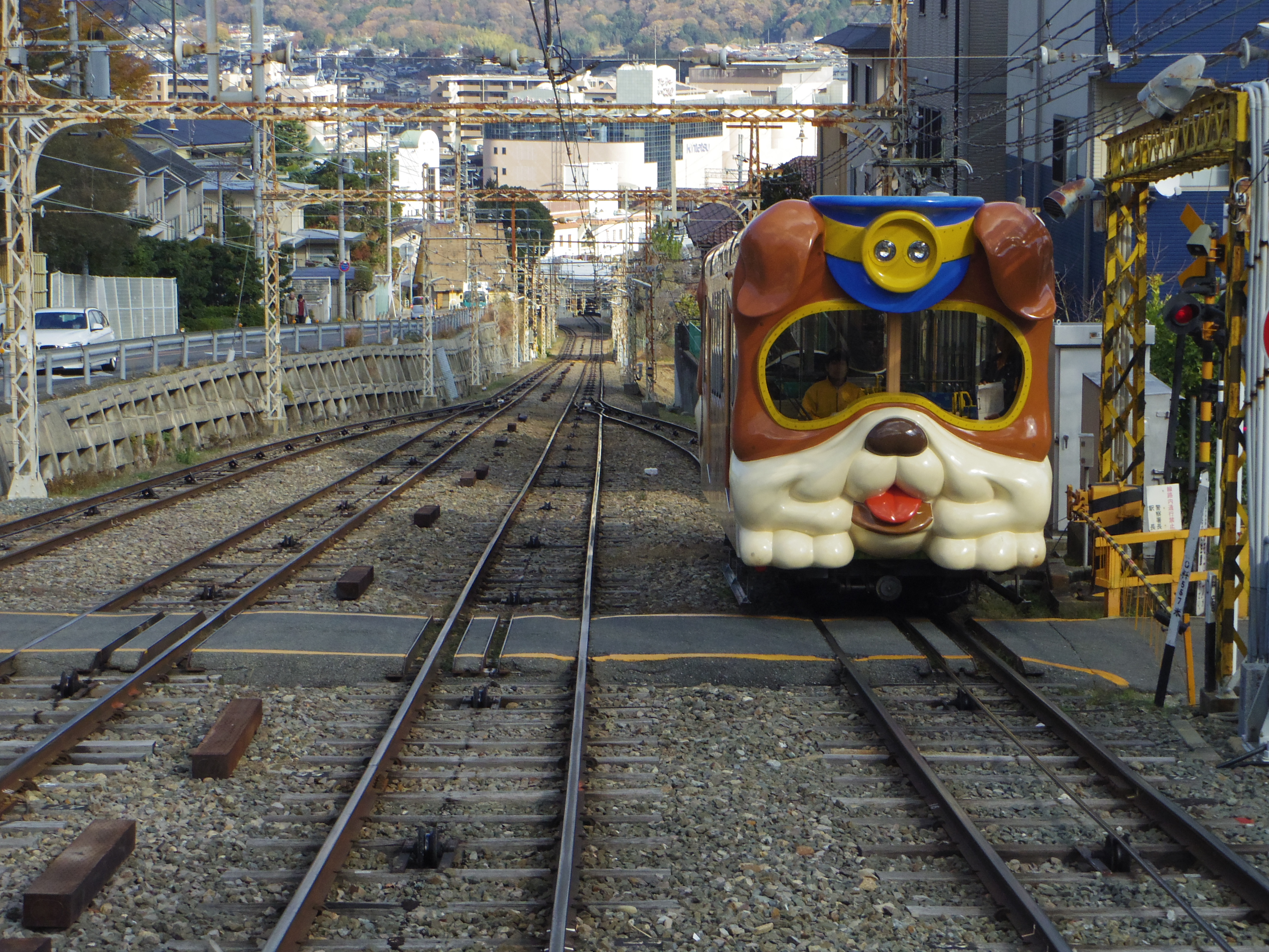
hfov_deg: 23.6
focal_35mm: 83
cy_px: 476
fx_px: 3043
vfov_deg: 17.8
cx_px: 634
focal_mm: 15
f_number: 4.5
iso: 400
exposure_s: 1/1000
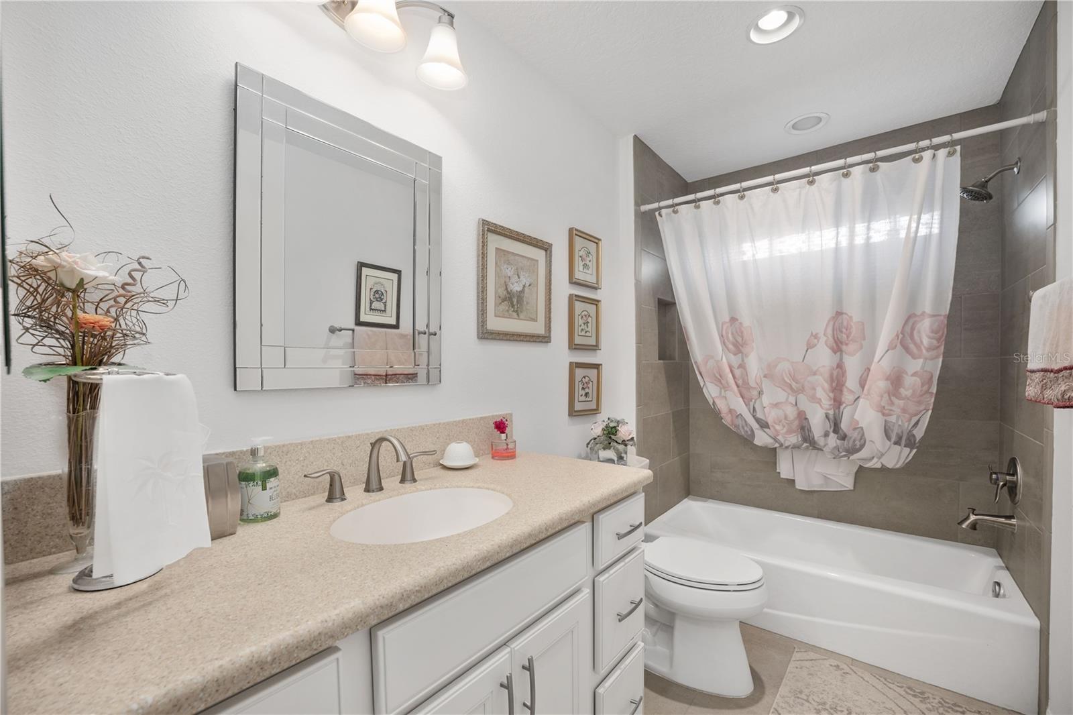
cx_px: 536
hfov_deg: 104.3
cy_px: 358
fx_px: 417
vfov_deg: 81.2
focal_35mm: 14
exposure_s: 1/13
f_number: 7.1
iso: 400
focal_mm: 14
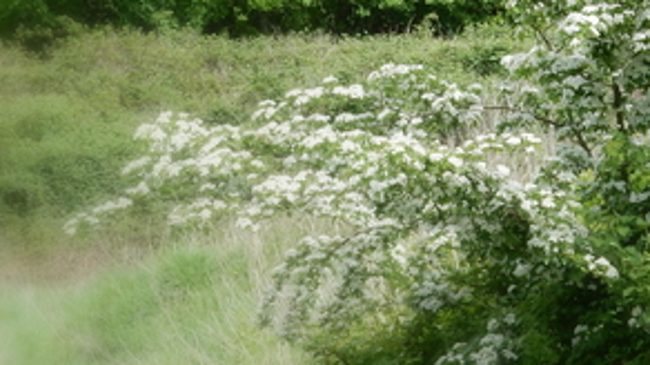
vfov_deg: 4.6
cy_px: -11
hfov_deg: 8.2
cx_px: 563
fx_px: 4514
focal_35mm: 262
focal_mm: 20.9
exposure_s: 1/320
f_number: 5.6
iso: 125
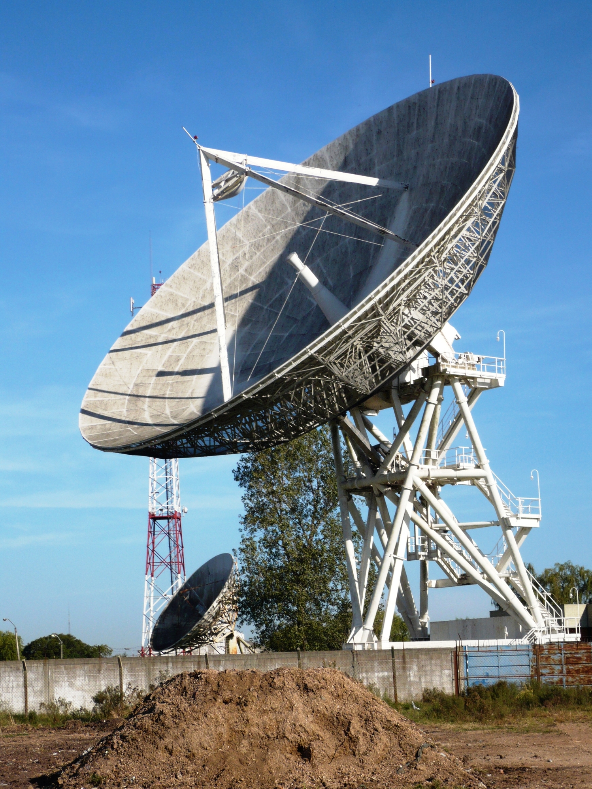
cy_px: 394
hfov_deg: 18.7
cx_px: 296
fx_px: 1801
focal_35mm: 79
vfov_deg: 24.7
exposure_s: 1/1000
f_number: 4.3
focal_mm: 13
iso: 100
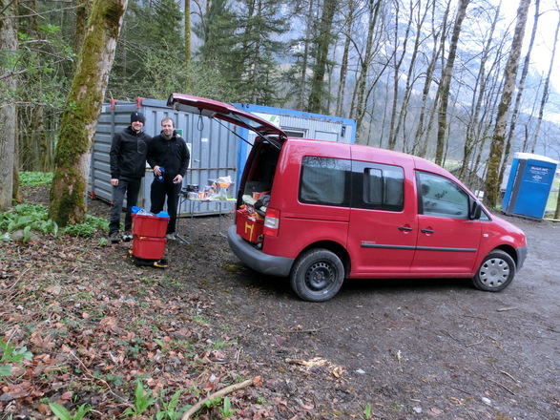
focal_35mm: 24
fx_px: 388
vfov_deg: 56.8
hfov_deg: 71.6
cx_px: 280
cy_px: 210
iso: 125
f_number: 3
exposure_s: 1/125
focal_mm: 4.24
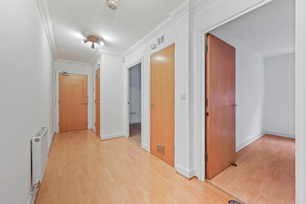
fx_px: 119
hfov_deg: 104.3
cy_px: 102
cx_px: 153
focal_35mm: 14
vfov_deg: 81.2
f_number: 8
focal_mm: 14
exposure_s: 1/1.67
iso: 250
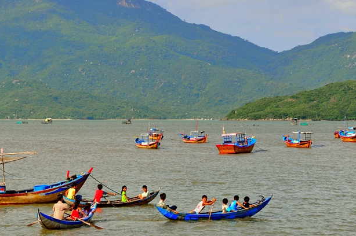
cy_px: 109
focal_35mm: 125
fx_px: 1235
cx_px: 144
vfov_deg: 10.9
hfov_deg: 16.4
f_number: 10
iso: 200
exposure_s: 1/400
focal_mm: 50
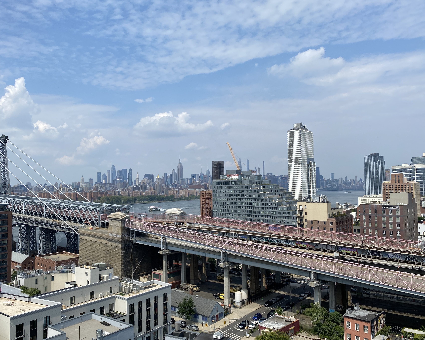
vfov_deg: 48.5
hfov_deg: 58.6
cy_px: 177
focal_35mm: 30
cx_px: 184
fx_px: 377
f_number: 1.8
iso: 32
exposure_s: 1/4444
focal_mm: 4.25
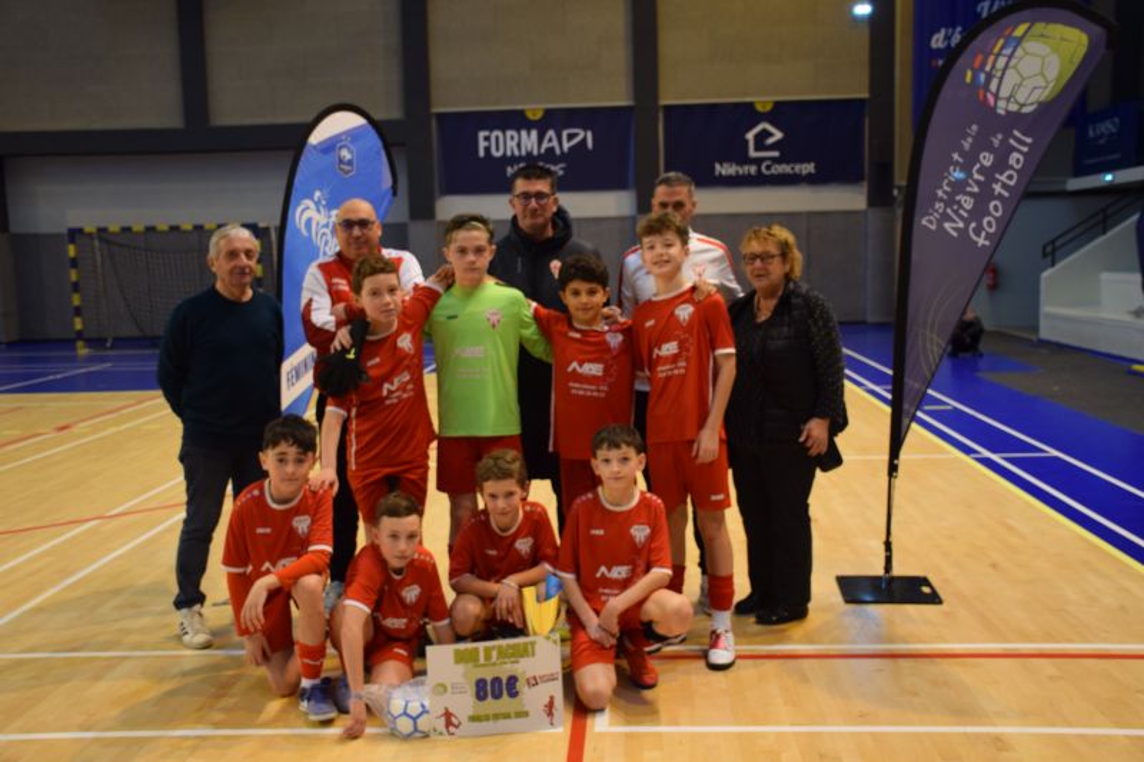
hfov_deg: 53.1
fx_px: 1144
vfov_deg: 36.9
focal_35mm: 36
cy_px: 381
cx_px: 572
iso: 640
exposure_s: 1/60
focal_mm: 24
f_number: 4
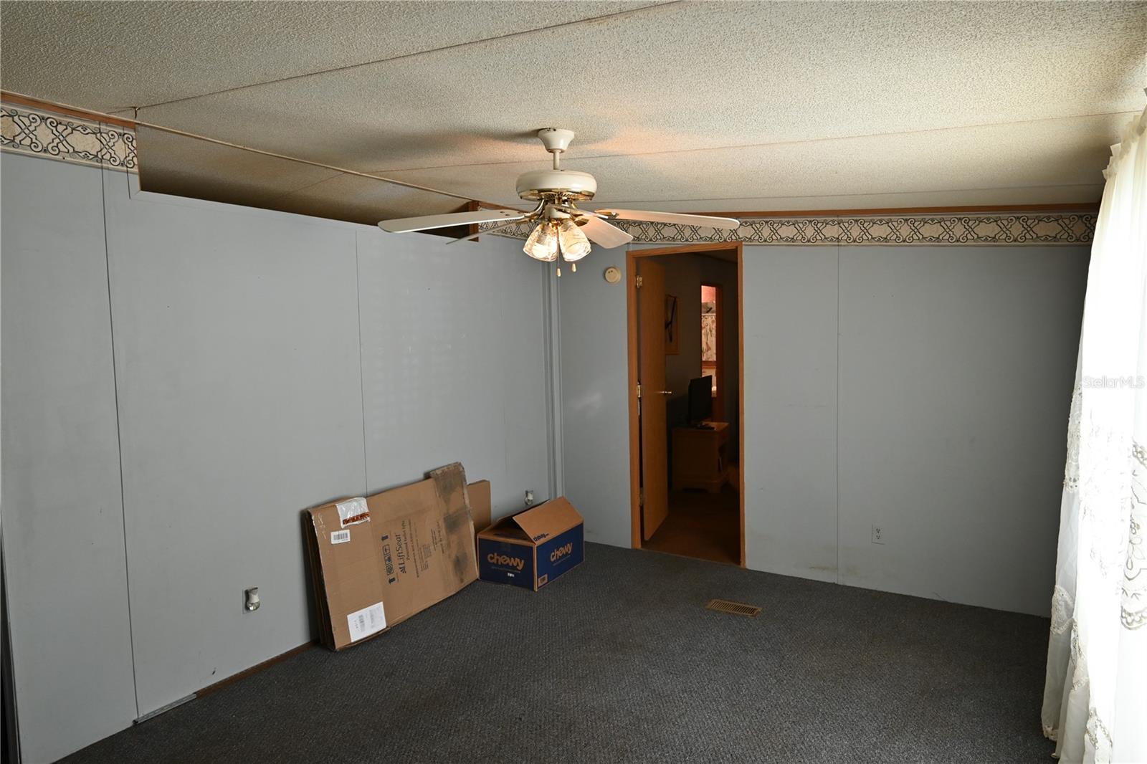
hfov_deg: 81.2
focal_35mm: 21
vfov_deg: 59.5
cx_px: 574
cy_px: 382
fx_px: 669
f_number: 4
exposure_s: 1/125
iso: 400
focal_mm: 14
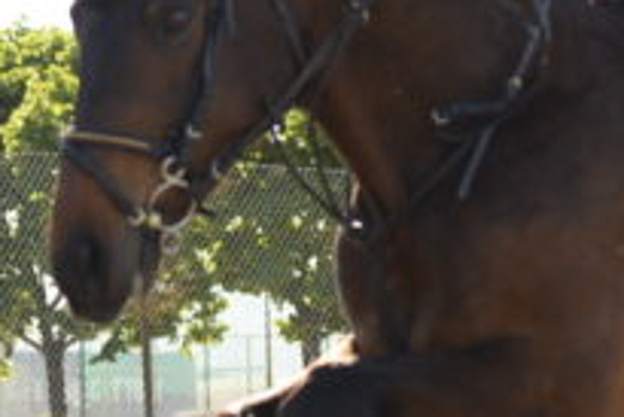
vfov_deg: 4.2
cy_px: 388
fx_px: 5672
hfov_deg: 6.3
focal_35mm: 327
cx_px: 350
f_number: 4
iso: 1000
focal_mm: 62
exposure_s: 1/2500
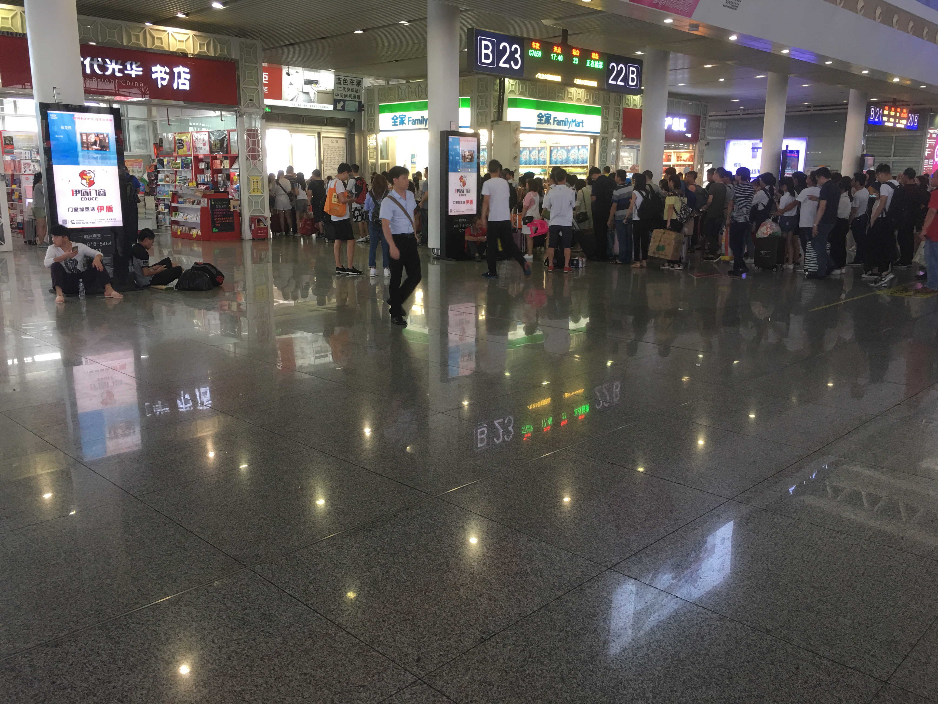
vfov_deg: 48.2
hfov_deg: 61.7
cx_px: 469
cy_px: 352
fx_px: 786
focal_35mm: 29
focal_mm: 4.15
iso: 40
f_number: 2.2
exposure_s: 1/17
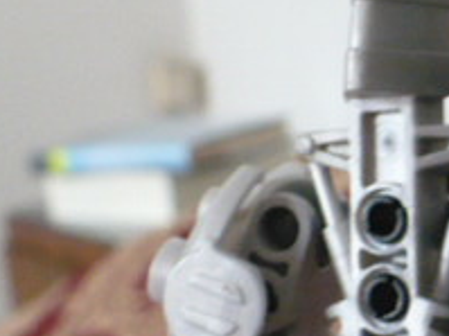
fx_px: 1543
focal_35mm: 119
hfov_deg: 15.7
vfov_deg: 12.4
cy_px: 63
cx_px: 582
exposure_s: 1/20
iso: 400
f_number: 2.8
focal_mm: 6.1
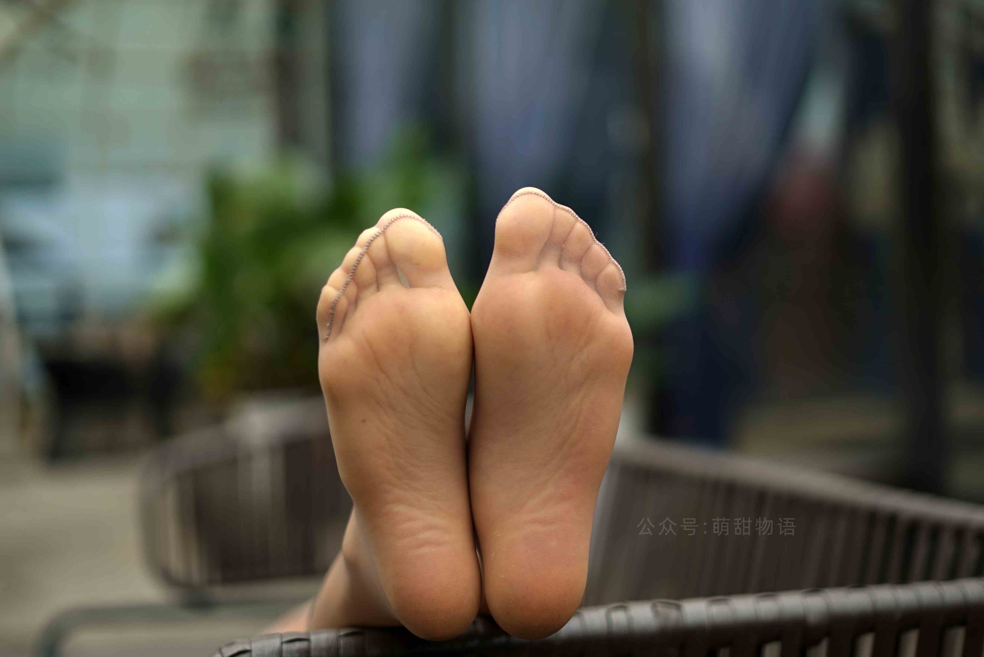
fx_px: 1367
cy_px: 328
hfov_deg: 39.6
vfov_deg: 27.0
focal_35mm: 50
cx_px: 492
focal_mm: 50
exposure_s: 1/800
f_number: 1.8
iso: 64
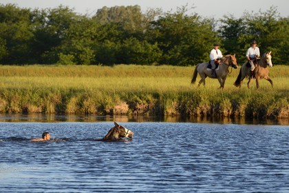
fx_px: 1605
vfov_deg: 6.9
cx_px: 144
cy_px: 96
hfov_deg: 10.3
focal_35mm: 200
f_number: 6.3
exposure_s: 1/500
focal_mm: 200
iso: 400
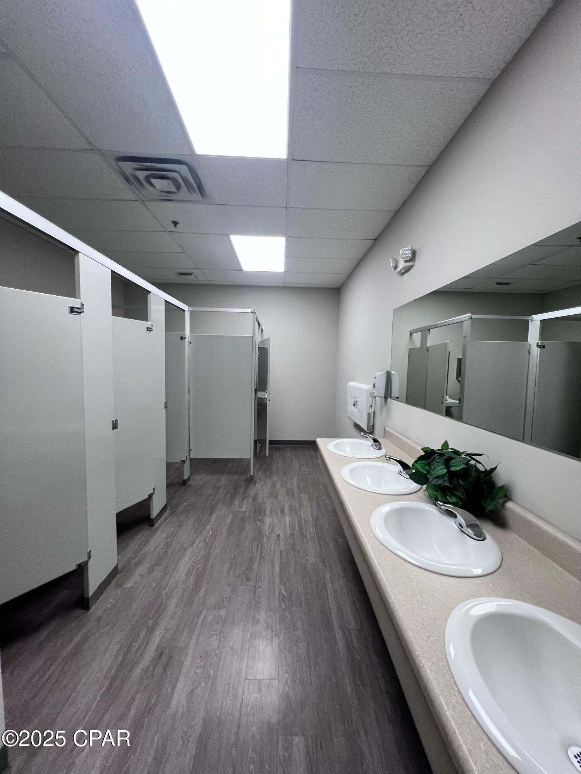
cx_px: 290
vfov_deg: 106.2
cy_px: 387
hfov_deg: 89.9
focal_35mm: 13
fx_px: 291
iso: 250
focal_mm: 1.57
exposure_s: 1/120
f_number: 1.8
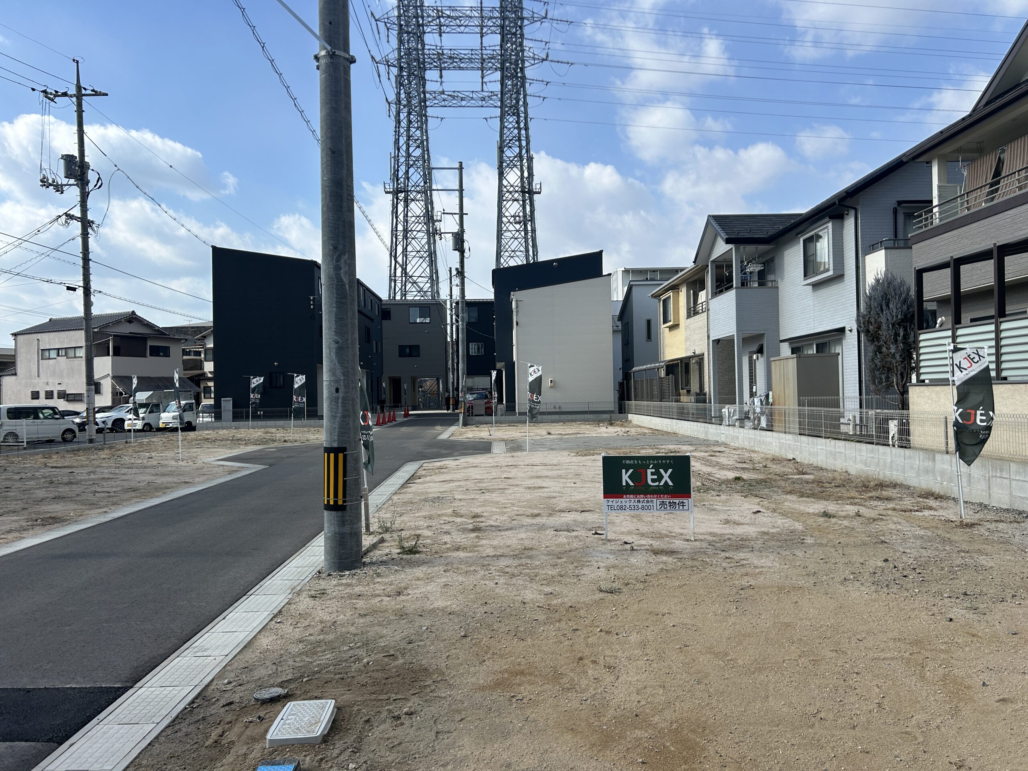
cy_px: 386
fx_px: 772
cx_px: 514
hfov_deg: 67.3
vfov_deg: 53.1
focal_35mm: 26
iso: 50
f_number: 1.5
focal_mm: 5.7
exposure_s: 1/4831
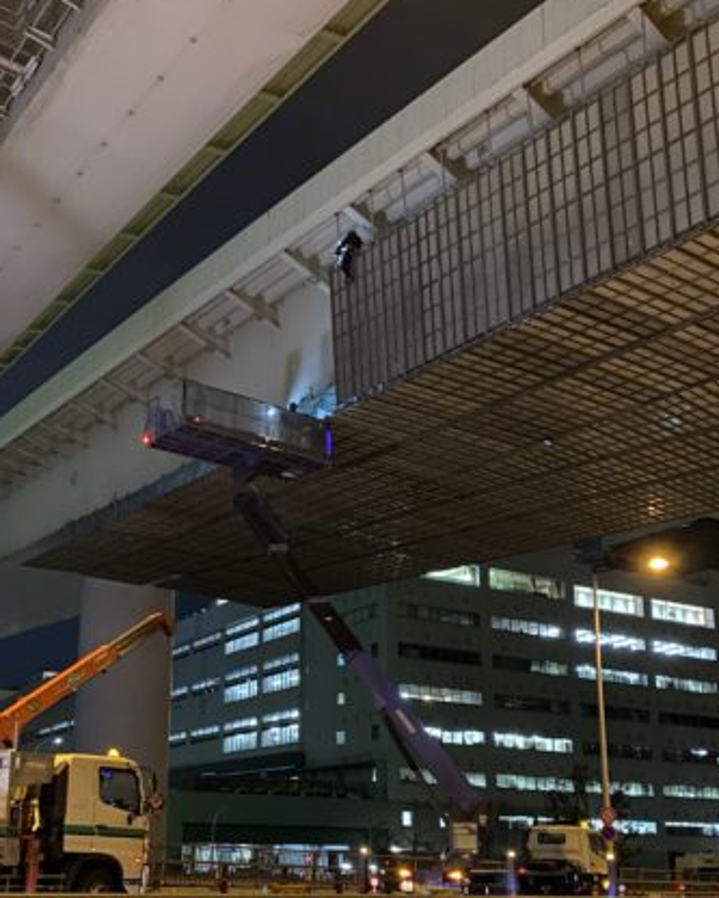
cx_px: 268
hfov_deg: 38.0
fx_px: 1037
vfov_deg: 45.8
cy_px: 624
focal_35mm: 39
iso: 1000
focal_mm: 4.25
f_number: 1.8
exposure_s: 1/25
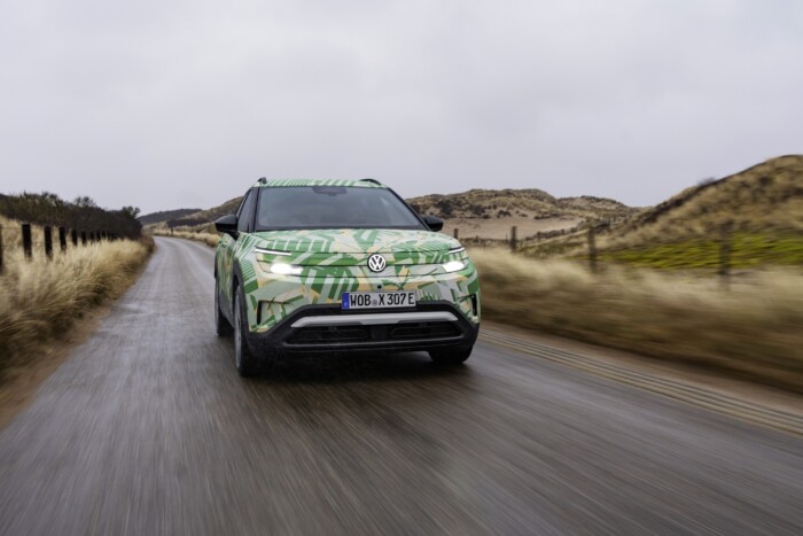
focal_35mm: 34
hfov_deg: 55.8
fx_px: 758
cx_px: 402
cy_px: 268
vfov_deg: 38.9
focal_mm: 34
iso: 80
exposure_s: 1/30
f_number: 4.5
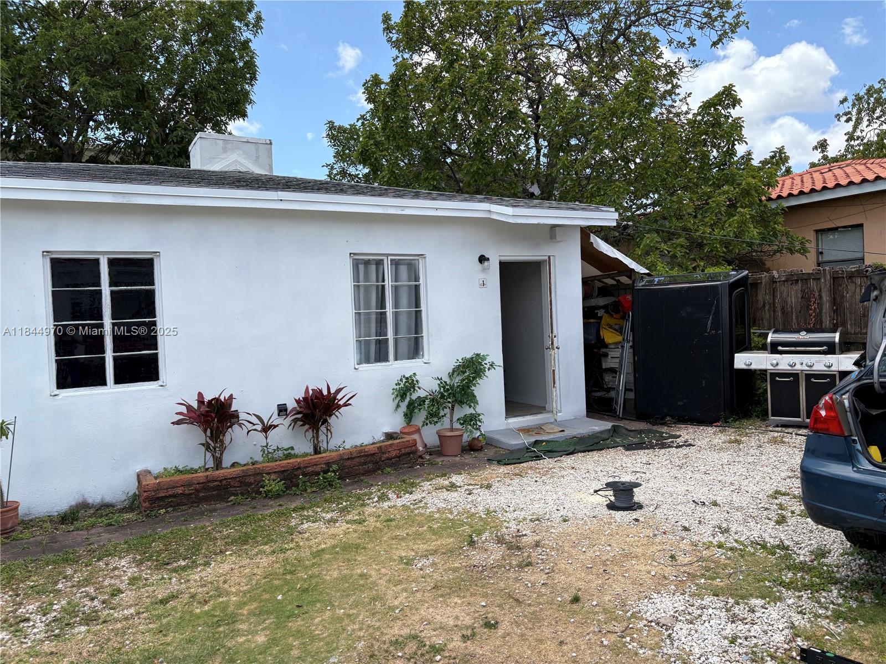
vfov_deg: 53.1
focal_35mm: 26
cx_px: 443
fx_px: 665
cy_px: 332
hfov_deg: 67.3
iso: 50
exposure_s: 1/2364
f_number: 1.6
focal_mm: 5.96
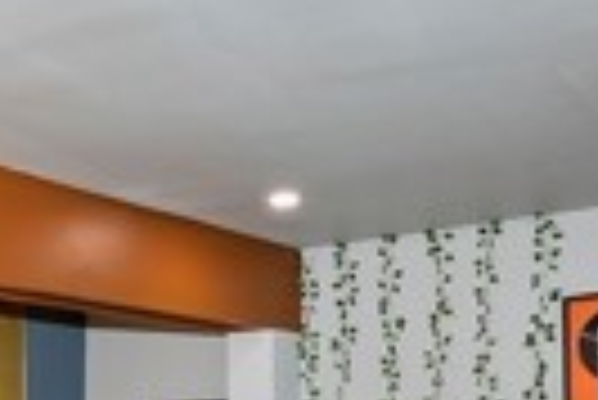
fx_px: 1197
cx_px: -18
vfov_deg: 18.1
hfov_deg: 26.4
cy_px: 474
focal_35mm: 72
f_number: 8
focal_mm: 10
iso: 400
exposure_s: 1/30
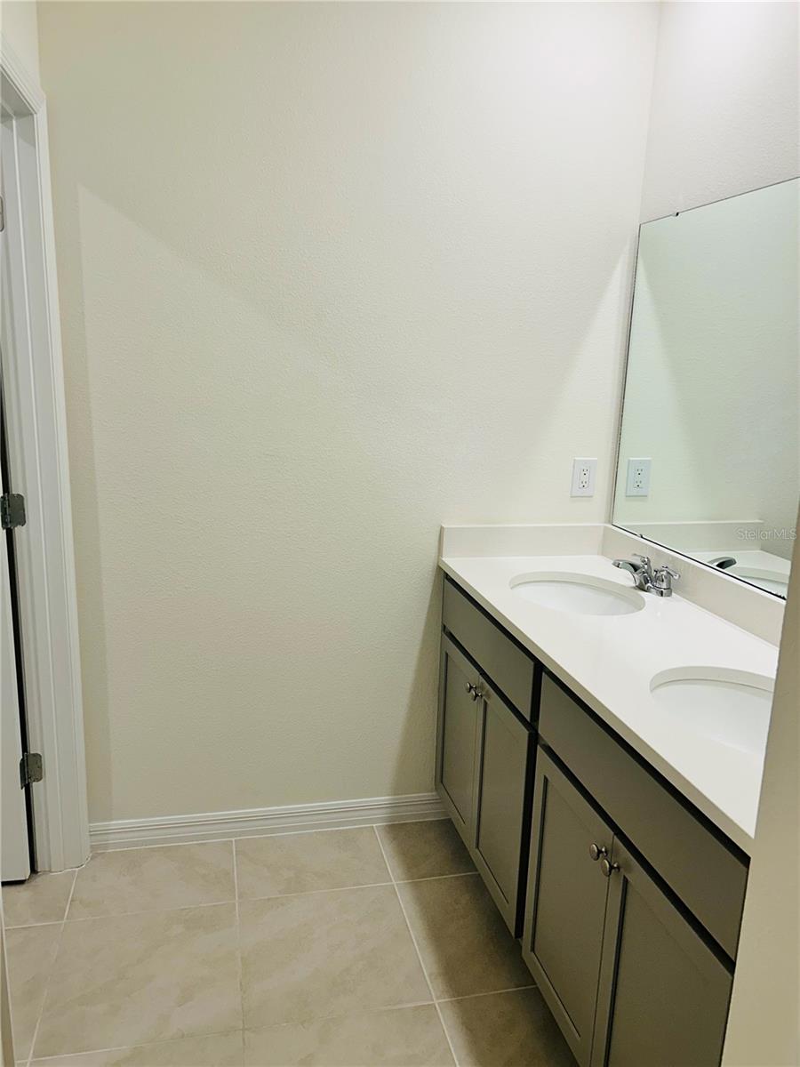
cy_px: 534
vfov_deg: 67.3
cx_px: 400
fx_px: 801
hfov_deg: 53.1
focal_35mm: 26
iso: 50
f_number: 1.5
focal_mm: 5.7
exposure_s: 1/120
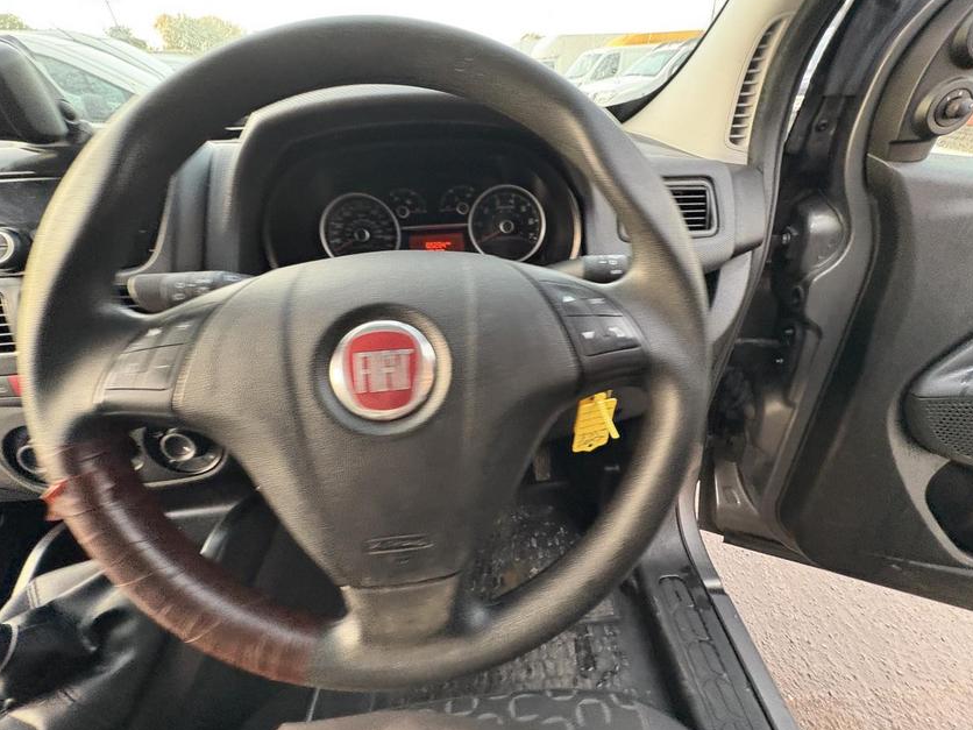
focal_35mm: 15
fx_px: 422
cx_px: 502
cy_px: 345
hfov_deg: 98.1
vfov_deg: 81.7
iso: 640
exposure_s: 1/60
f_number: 2.2
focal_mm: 2.22
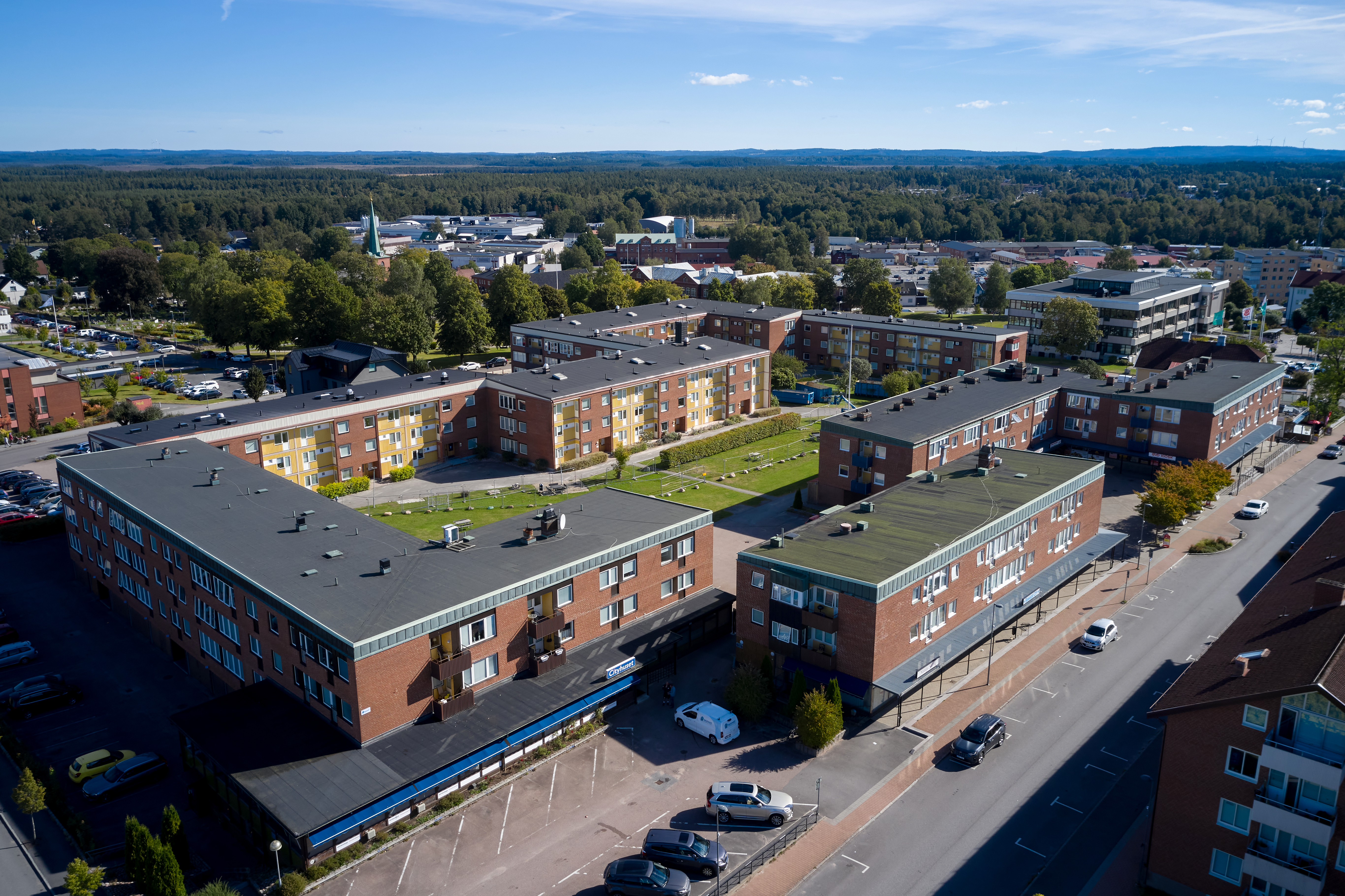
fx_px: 1046
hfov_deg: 65.5
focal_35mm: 28
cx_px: 672
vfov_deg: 46.4
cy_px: 448
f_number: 5.6
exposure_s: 1/320
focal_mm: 10.26
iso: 100
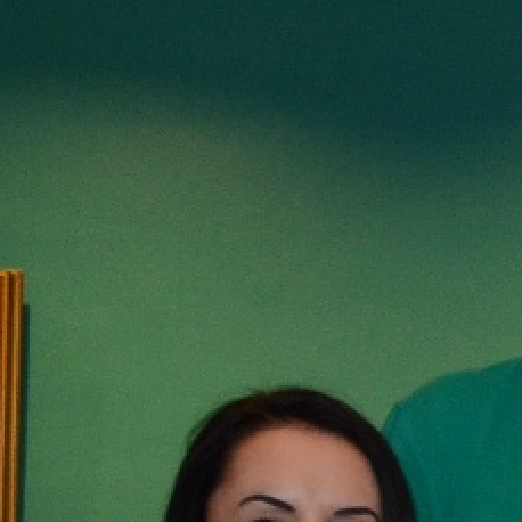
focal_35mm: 226
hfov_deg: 7.0
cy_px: 1160
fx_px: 3856
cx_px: 1548
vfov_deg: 7.3
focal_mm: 22
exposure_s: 1/60
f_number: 5.6
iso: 800
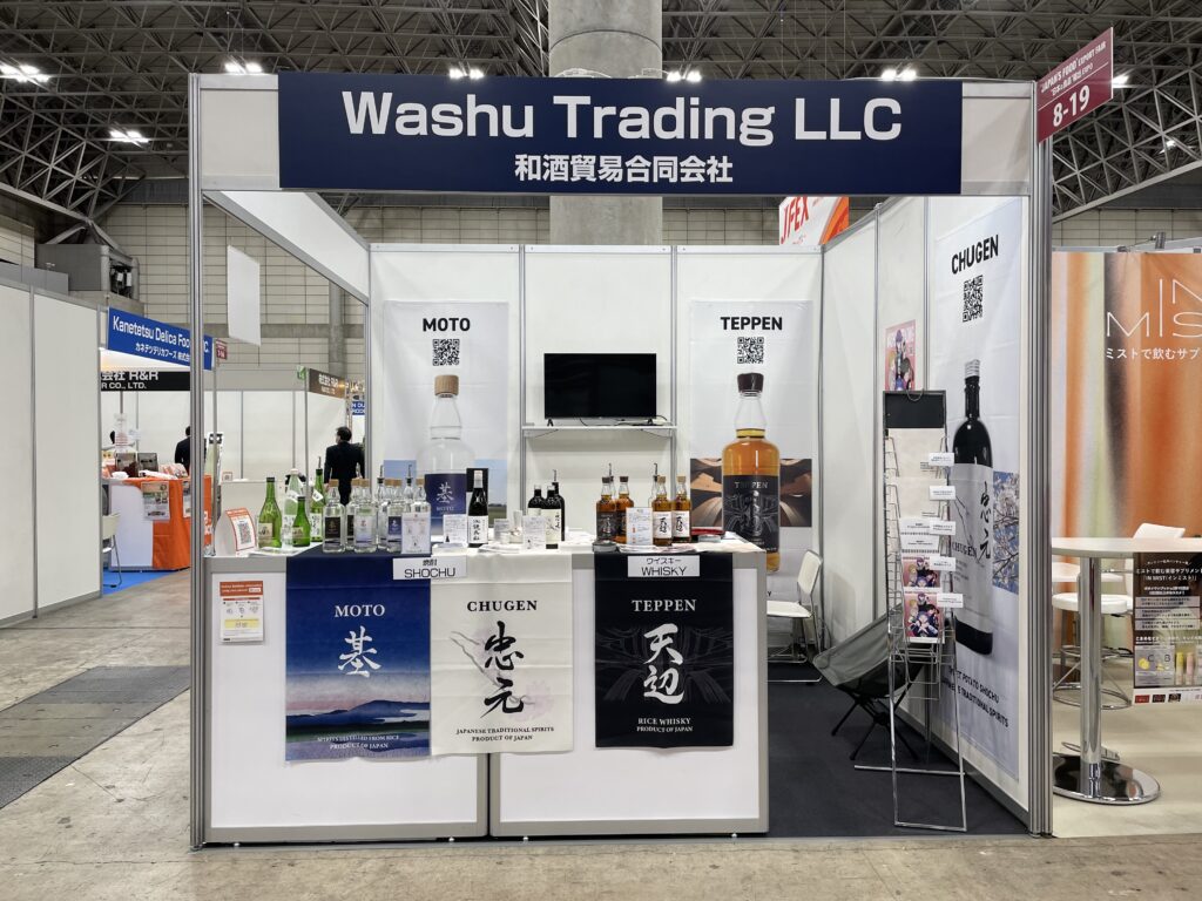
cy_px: 450
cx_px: 601
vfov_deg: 53.1
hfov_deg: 67.3
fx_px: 903
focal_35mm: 26
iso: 64
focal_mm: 4.2
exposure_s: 1/100
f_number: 1.6
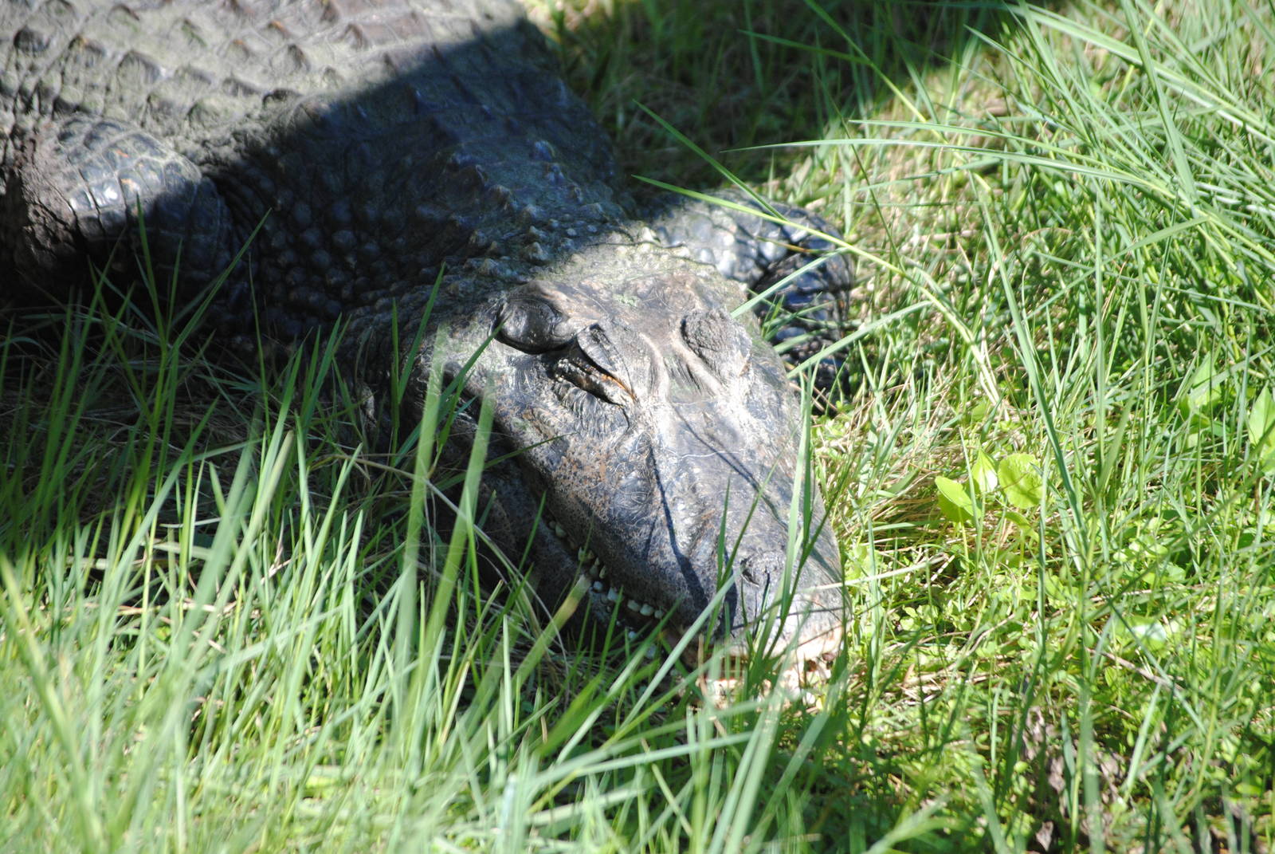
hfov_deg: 9.5
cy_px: 427
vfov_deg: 6.3
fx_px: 7712
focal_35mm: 218
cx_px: 638
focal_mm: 145
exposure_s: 1/500
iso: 360
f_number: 5
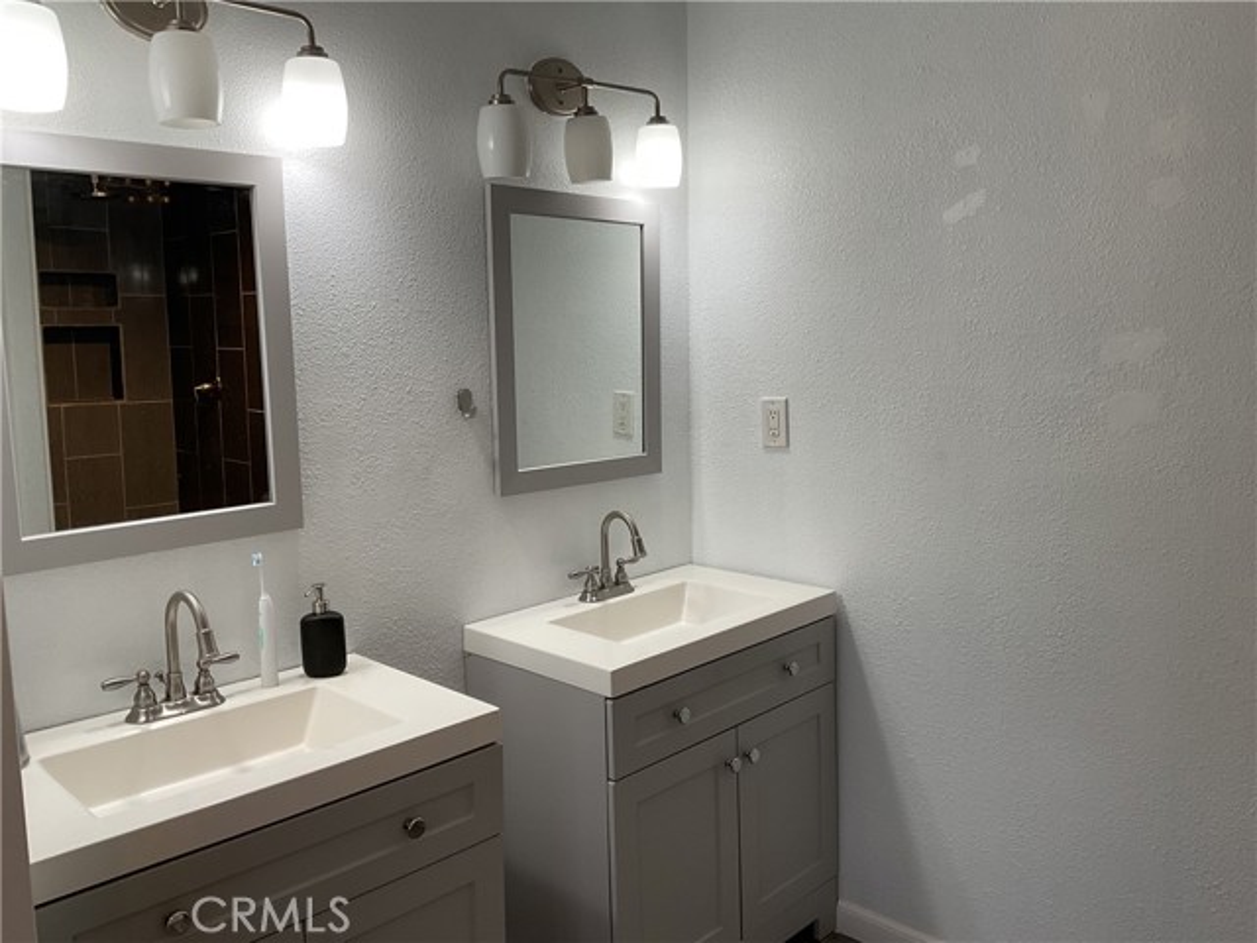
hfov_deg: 61.7
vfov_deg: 48.2
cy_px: 472
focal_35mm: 29
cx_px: 628
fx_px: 1053
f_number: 1.8
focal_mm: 3
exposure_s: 1/120
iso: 40
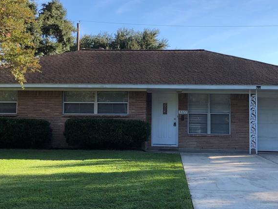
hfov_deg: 38.1
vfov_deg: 29.1
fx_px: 402
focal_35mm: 50
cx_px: 161
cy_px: 101
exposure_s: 1/889
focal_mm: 4
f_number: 1.8
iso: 20
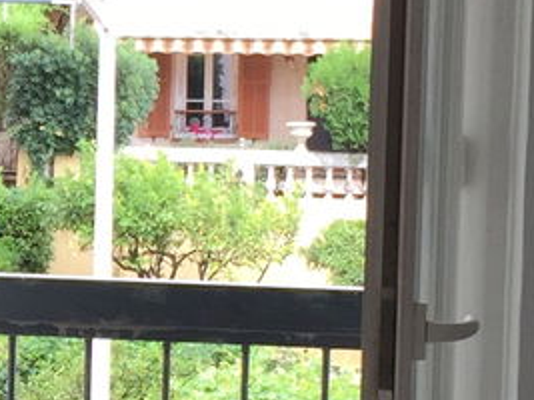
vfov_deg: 8.5
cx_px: -186
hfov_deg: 11.1
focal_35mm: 174
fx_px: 2683
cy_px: 342
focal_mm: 4.15
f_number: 2.2
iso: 32
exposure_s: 1/125
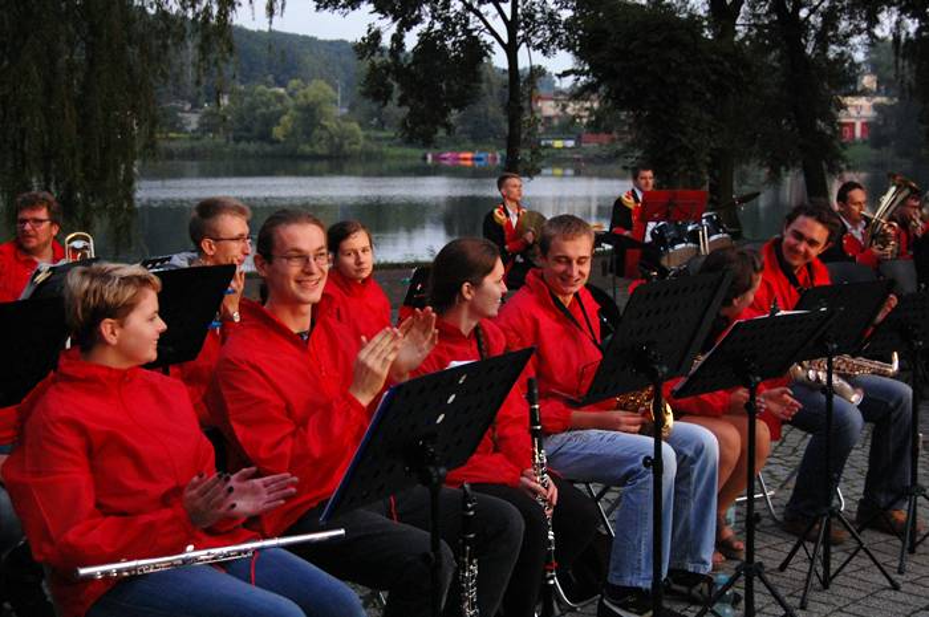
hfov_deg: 41.2
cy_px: 308
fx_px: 1237
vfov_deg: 28.0
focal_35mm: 48
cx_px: 464
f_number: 4.5
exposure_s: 1/80
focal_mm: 32
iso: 800
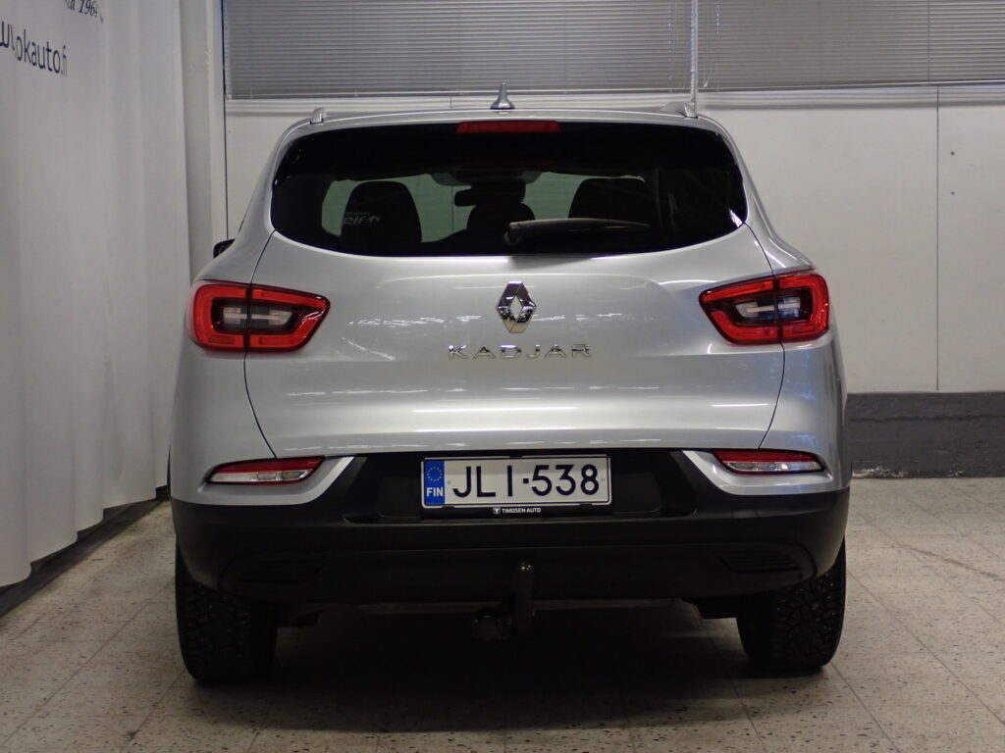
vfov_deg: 23.7
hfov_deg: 31.2
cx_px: 502
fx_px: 1800
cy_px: 376
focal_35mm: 62
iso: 320
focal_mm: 11.09
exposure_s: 1/60
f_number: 3.6
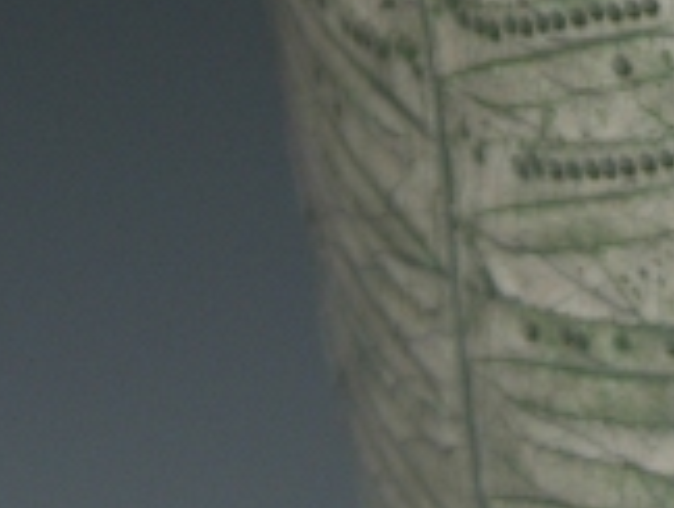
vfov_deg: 2.9
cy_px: -108
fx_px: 9945
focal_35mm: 510
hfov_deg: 3.9
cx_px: 1184
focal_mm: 56
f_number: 10
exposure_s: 1/20
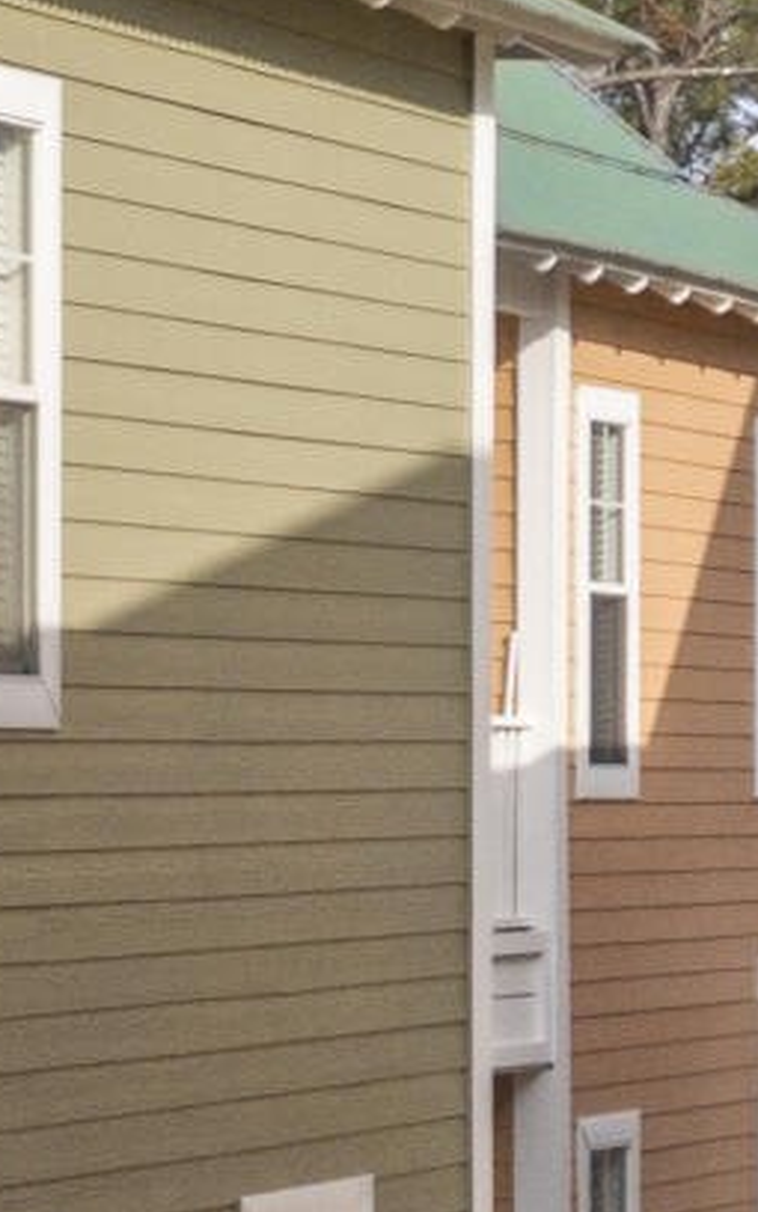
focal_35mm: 210
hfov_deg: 5.6
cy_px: 838
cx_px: 2702
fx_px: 6941
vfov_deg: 10.0
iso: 100
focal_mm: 10.26
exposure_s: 1/240
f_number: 2.8
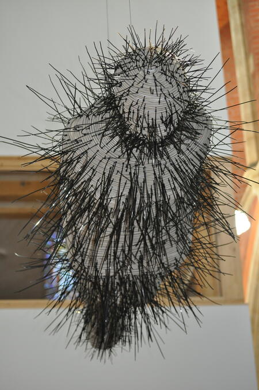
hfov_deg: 16.5
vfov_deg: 24.7
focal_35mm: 82
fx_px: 893
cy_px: 195
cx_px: 130
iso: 800
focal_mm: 55
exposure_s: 1/60
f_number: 4
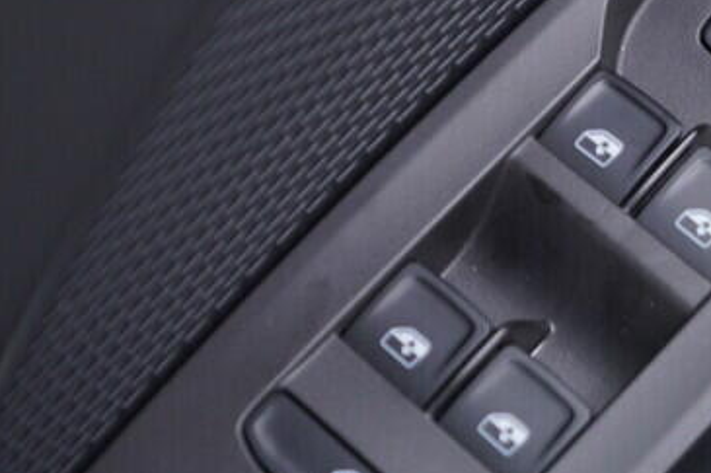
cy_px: 186
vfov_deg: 13.5
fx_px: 1994
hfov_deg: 19.8
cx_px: 635
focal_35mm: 101
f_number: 2.8
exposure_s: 1/40
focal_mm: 24
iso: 160
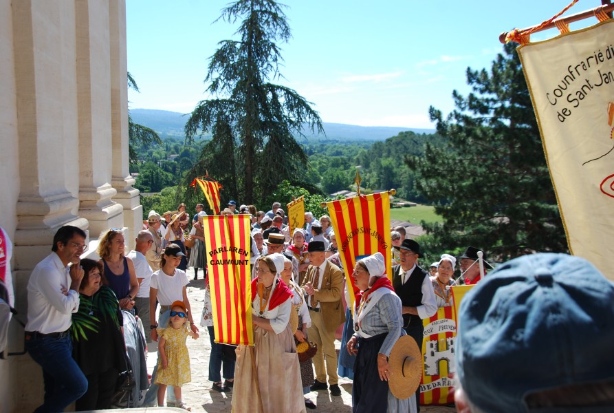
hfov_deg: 47.8
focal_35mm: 40
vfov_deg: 33.2
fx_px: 692
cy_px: 206
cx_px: 307
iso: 100
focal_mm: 27
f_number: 7.1
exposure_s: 1/200
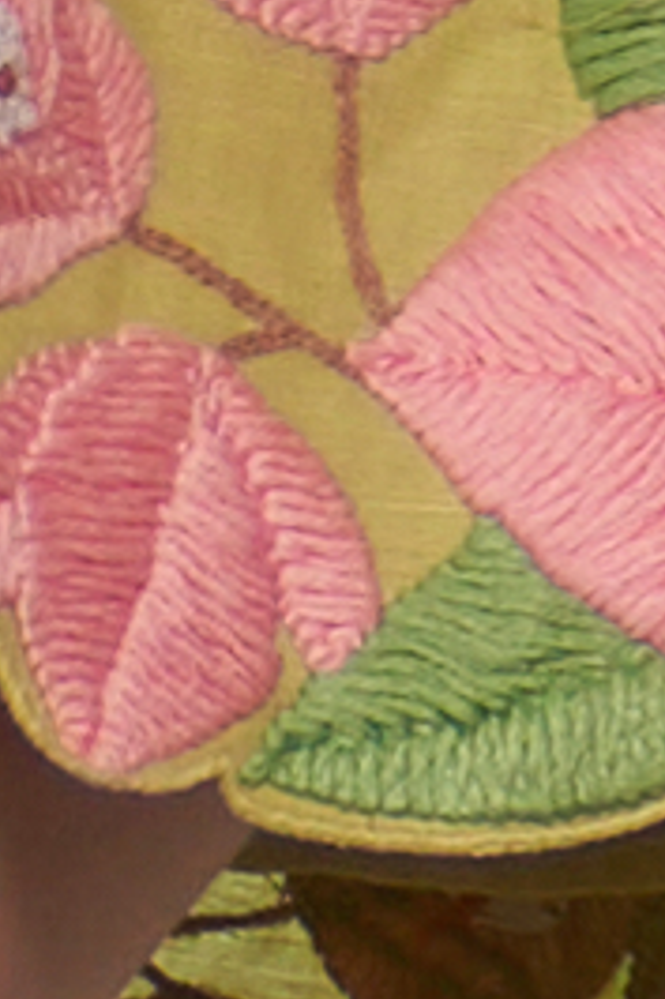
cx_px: 577
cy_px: -432
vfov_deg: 13.4
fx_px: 4050
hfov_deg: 9.4
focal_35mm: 146
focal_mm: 32
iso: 64
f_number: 2.8
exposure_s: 1/800
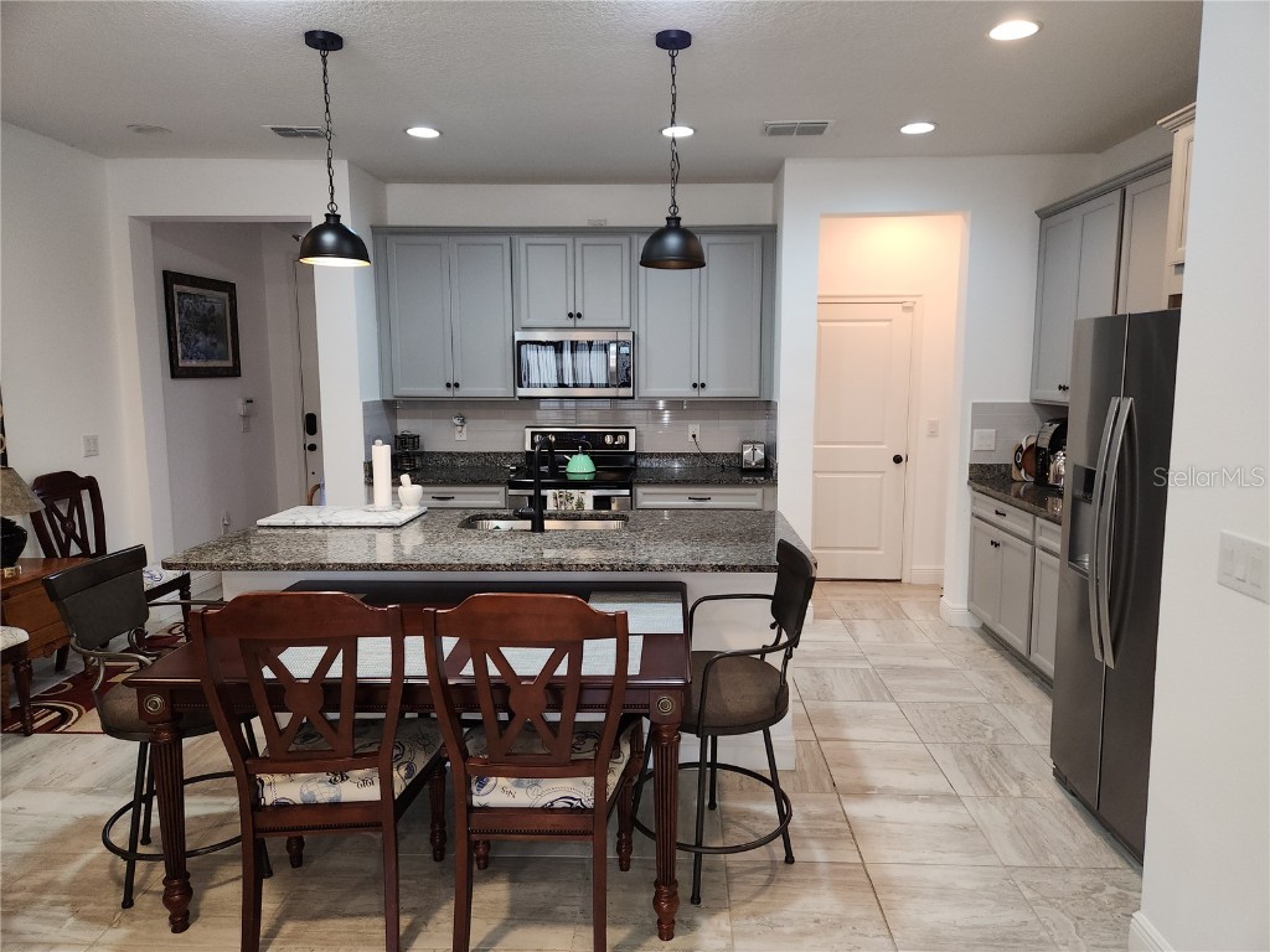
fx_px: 844
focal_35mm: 23
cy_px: 476
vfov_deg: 58.9
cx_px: 635
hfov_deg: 73.9
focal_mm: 5.4
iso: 100
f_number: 1.8
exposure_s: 1/30
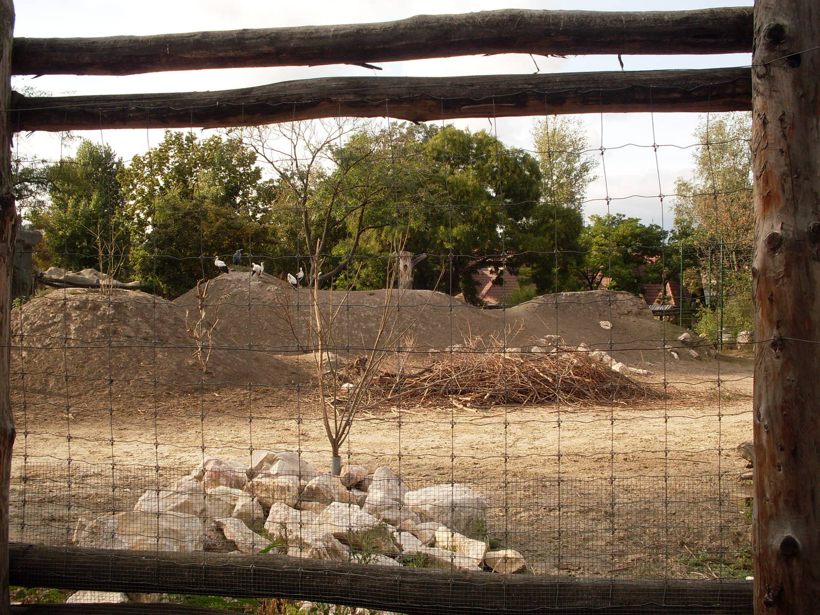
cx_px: 410
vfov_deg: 37.7
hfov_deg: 49.0
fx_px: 900
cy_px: 308
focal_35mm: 38
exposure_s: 1/90
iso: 80
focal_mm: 6.3
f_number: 8.4
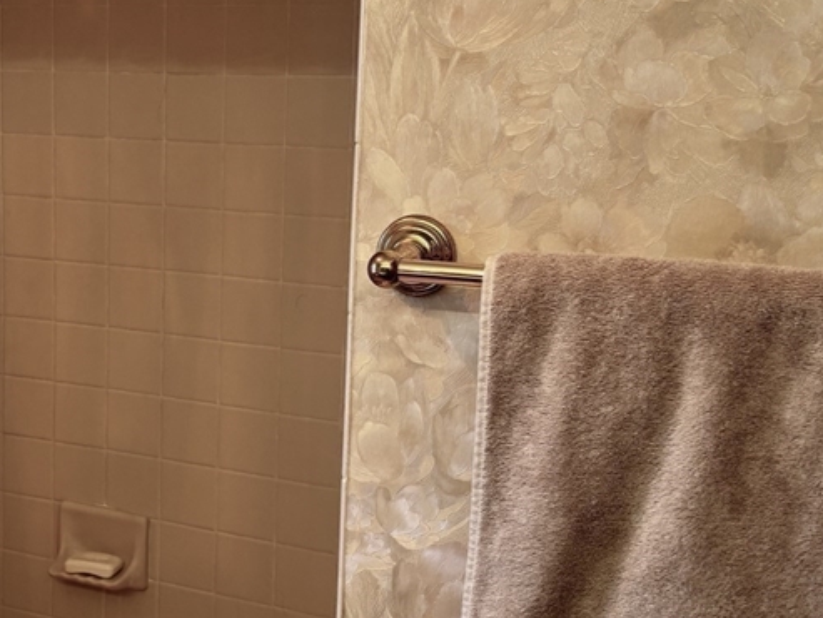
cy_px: 284
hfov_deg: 34.8
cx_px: 210
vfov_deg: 27.0
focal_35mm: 54
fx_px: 1284
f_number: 1.6
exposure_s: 1/60
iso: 125
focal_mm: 5.96
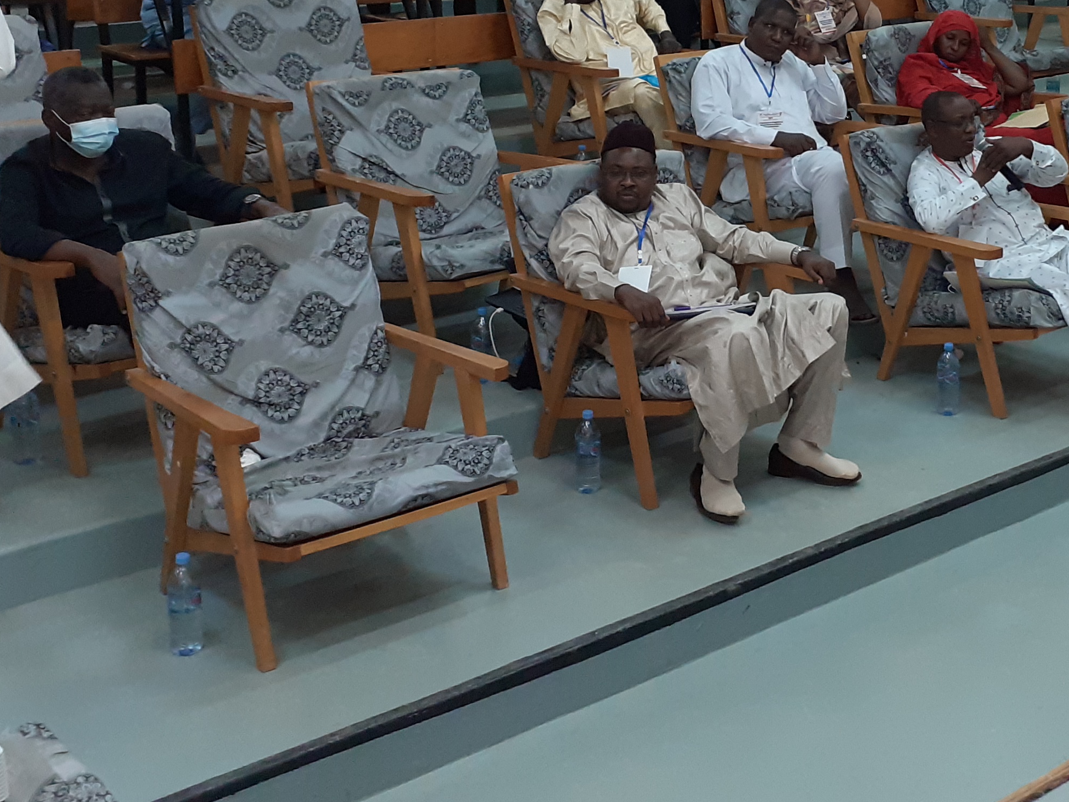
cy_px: 167
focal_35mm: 56
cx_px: 856
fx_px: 1730
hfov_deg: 33.4
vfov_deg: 25.7
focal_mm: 3.6
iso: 200
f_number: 1.9
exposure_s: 1/33
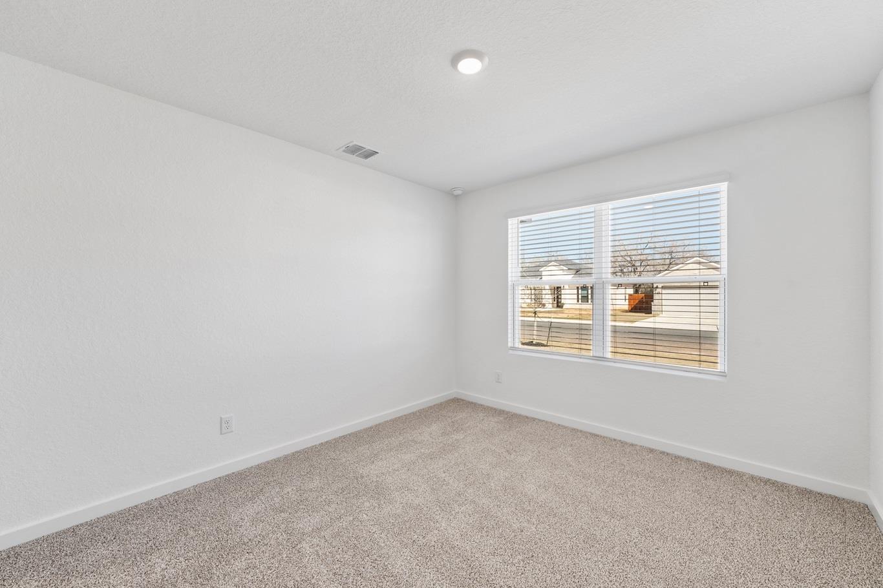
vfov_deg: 81.2
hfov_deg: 104.3
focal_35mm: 14
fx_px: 343
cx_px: 442
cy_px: 294
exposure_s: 1/10
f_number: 8
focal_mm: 14
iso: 400
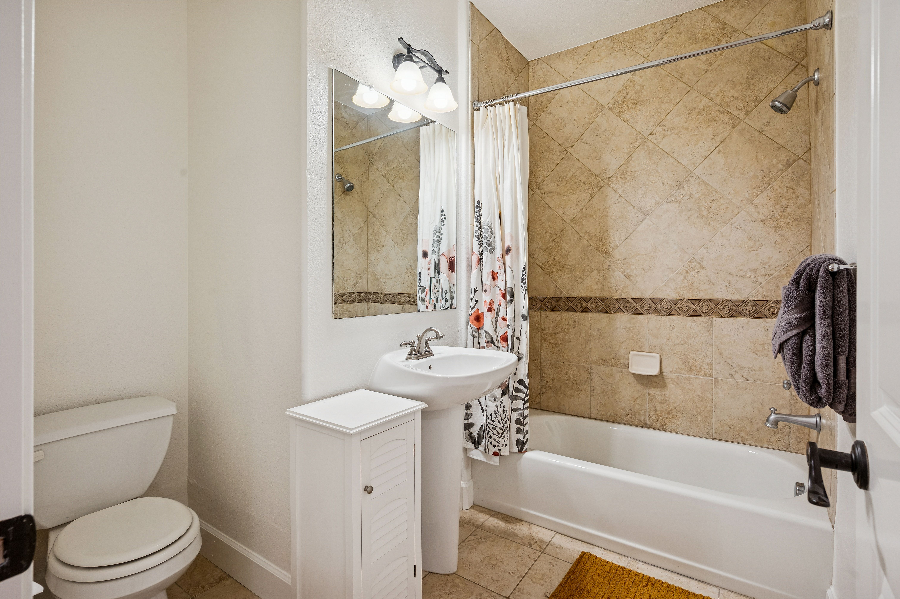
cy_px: 300
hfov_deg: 95.0
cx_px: 450
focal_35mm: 16
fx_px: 412
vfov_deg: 72.0
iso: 400
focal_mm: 16.5
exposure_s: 1/15
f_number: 9
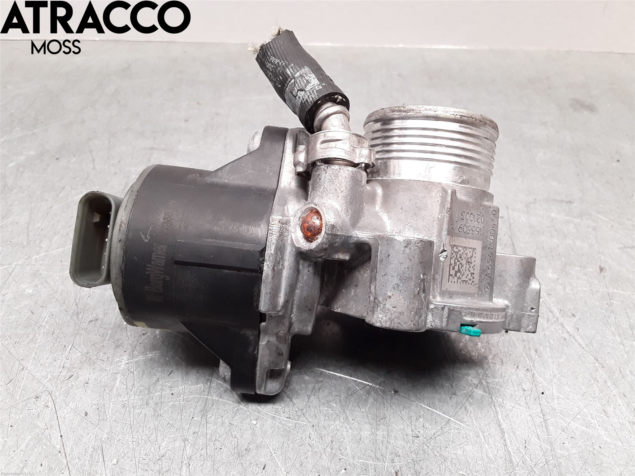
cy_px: 238
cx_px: 318
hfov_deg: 63.4
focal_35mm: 28
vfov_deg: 49.7
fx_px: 514
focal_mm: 2.91
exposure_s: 1/50
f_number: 1.9
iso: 64
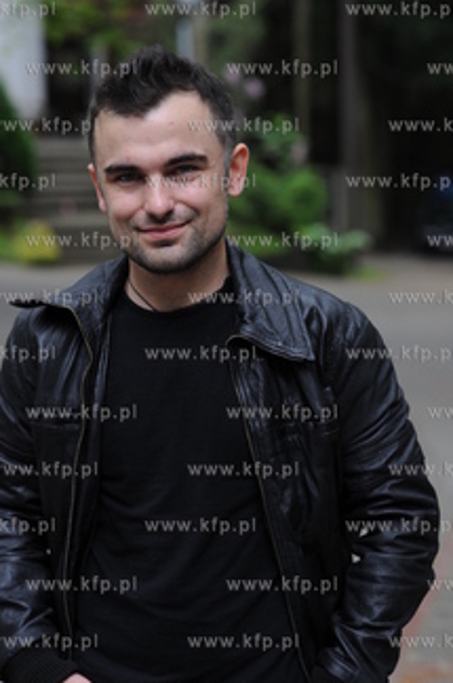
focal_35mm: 105
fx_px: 1988
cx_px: 215
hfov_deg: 13.0
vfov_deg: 19.5
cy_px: 409
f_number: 4
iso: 400
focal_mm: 85
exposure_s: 1/200
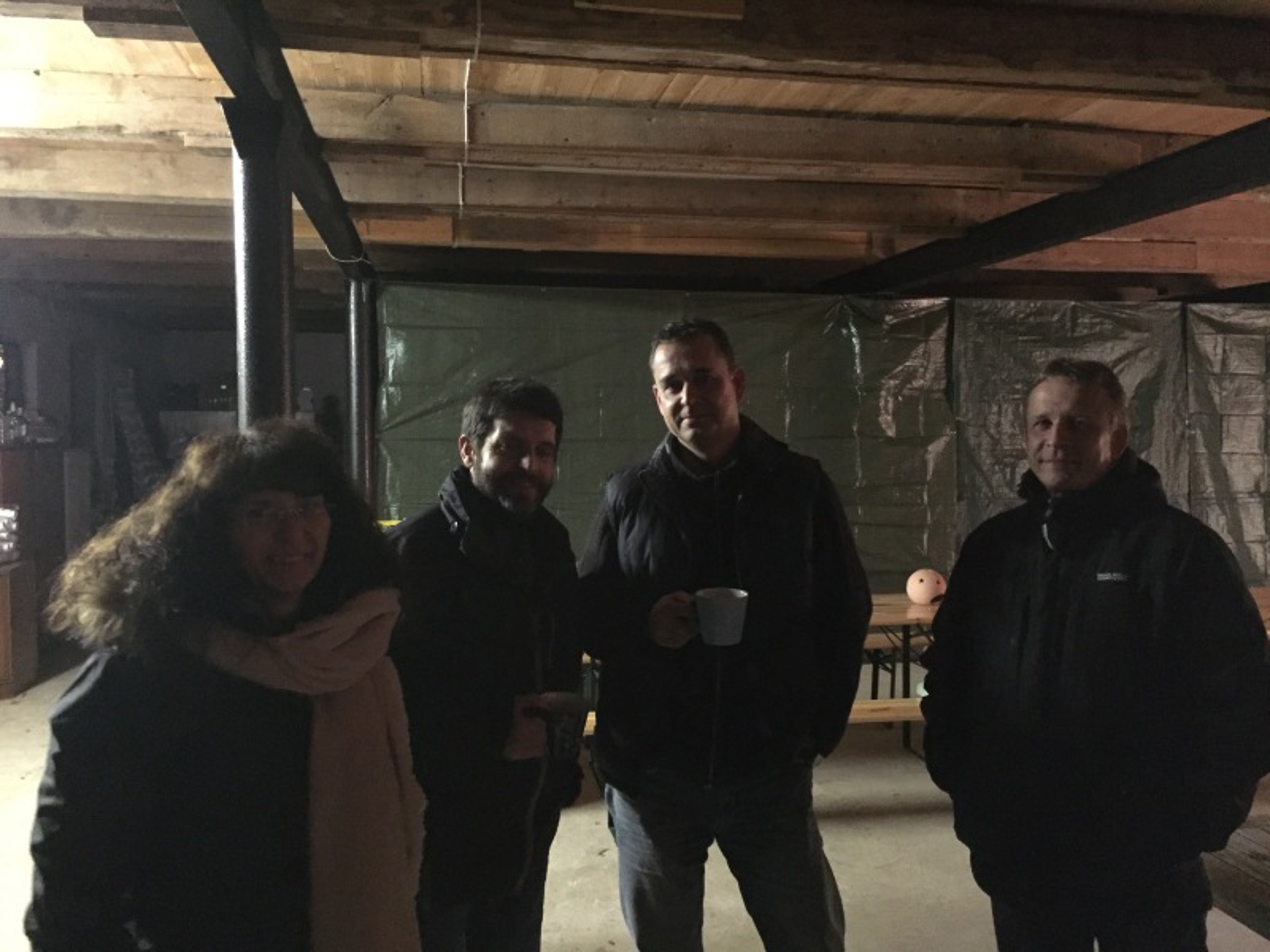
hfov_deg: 61.7
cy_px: 476
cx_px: 635
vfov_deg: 48.2
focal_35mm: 29
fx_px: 1064
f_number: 2.2
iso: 1000
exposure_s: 1/17
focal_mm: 4.15
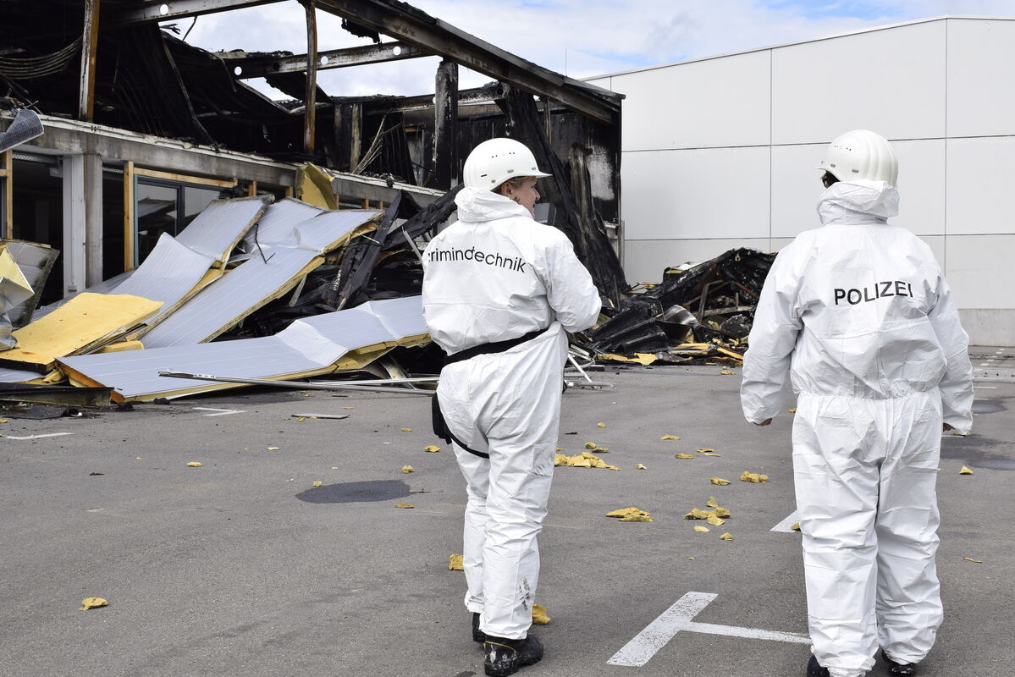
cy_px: 338
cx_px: 508
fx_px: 1311
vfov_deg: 29.0
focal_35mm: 46
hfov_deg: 42.3
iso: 400
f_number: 11
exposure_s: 1/500
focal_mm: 31
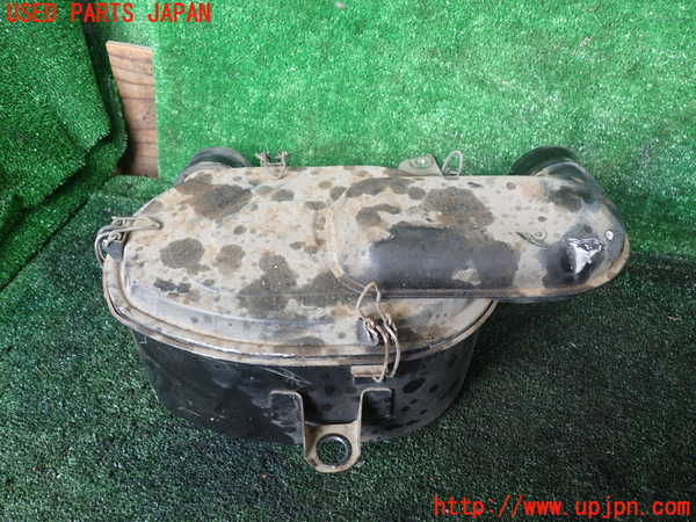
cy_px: 261
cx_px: 348
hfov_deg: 60.0
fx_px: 603
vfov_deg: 46.8
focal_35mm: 30
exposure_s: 1/60
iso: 160
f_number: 2.3
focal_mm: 5.4
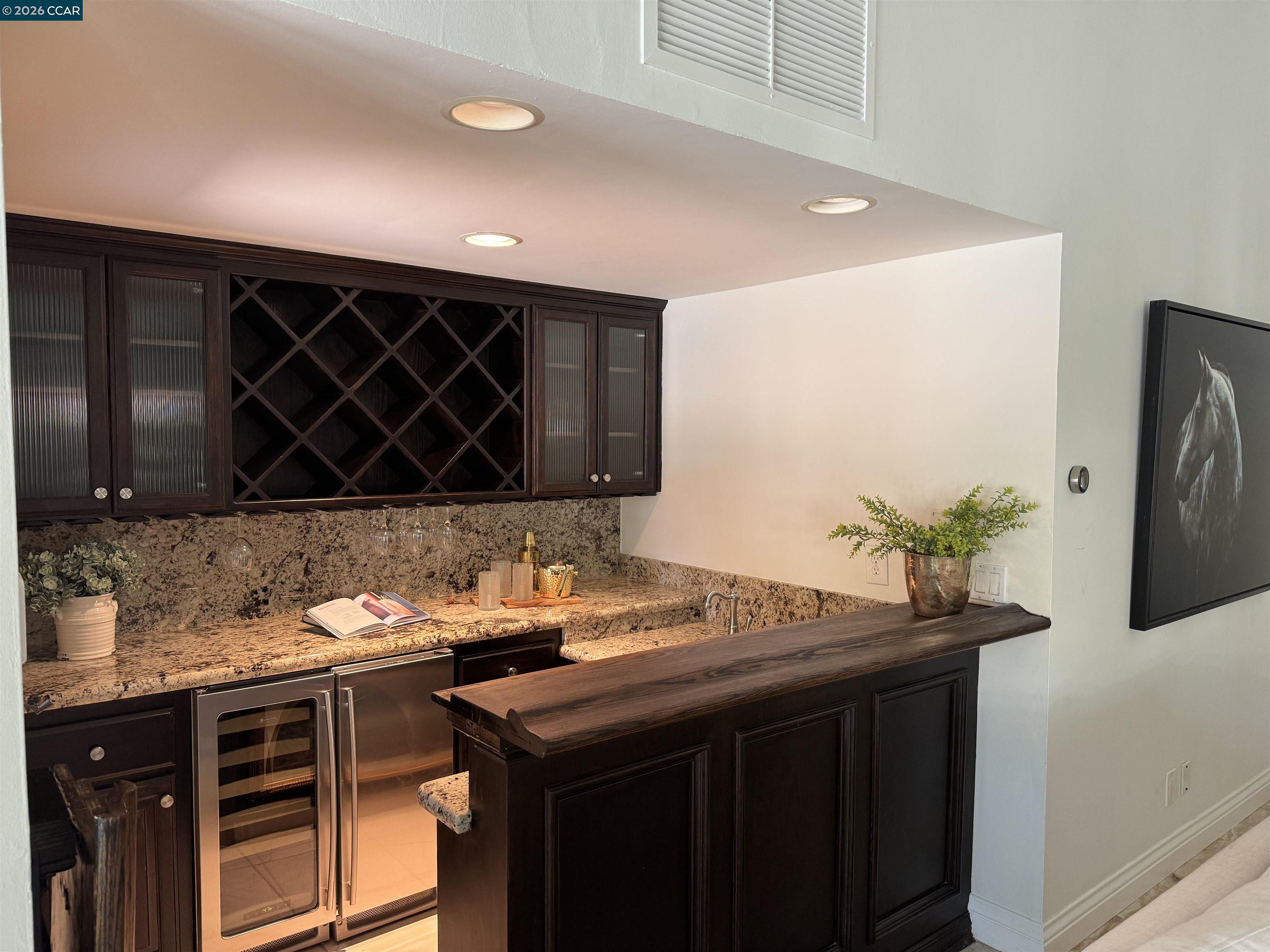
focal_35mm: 24
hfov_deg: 71.6
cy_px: 476
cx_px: 635
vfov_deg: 56.8
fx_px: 881
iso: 200
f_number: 1.78
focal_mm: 6.76
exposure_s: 1/60
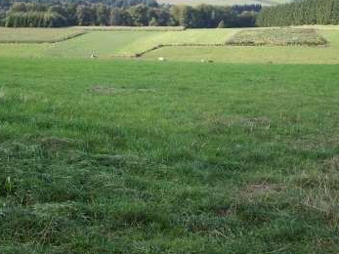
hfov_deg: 30.3
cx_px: 189
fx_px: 627
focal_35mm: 64
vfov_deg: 22.6
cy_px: 50
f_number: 2.8
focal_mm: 6.2
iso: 80
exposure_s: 1/460
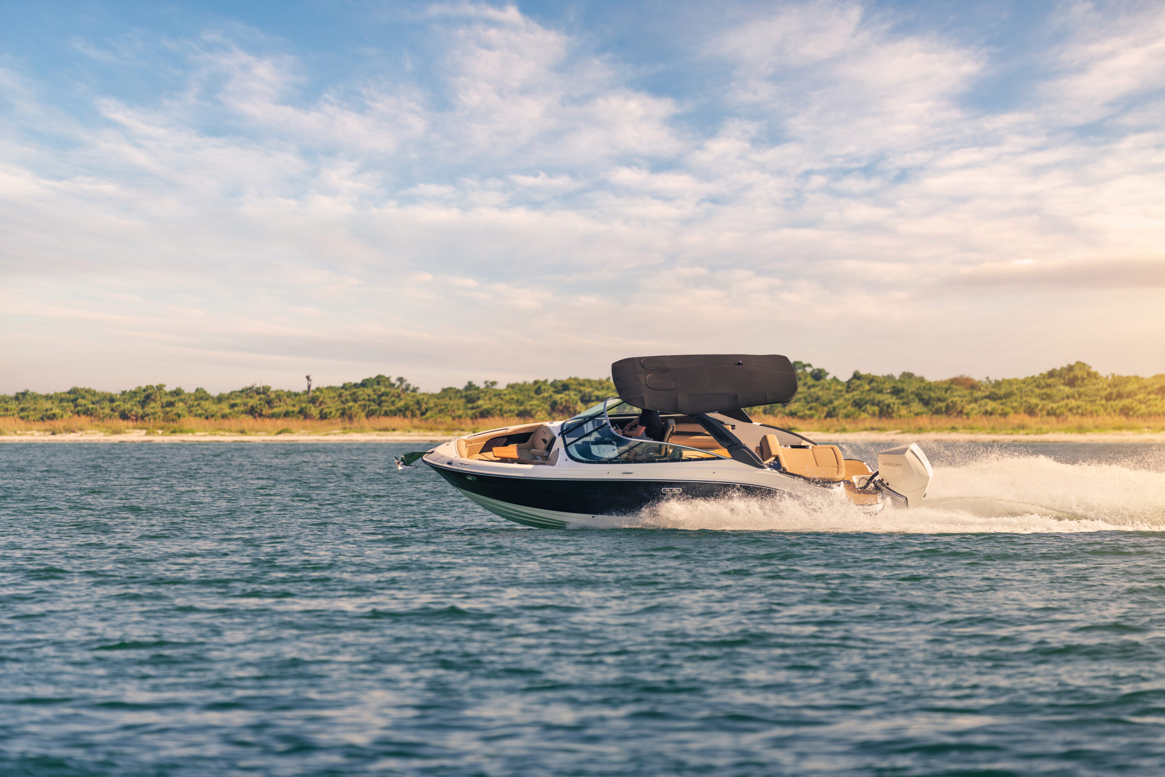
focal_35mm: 200
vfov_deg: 6.9
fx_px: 6472
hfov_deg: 10.3
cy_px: 388
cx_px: 582
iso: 100
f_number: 3.2
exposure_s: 1/1250
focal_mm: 200
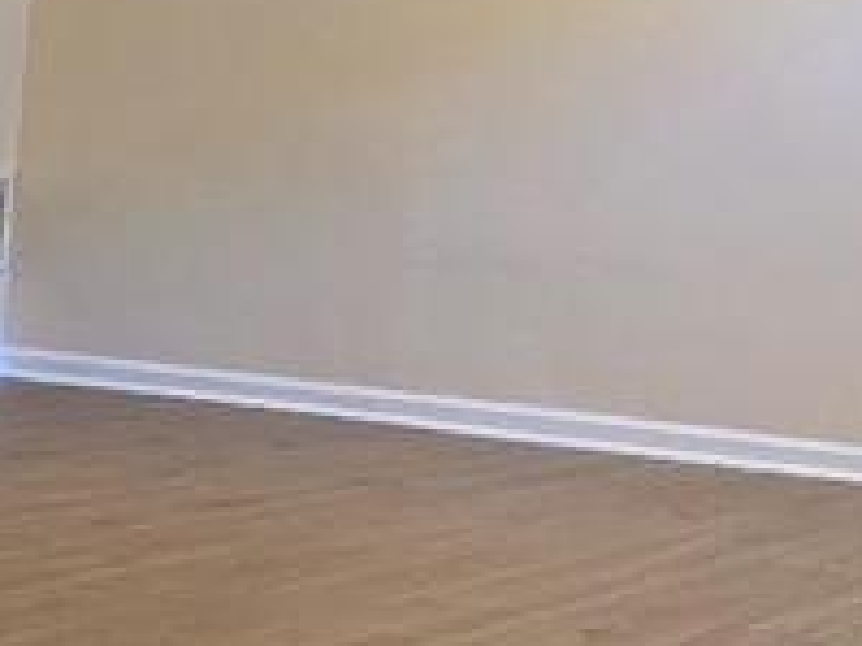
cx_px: -360
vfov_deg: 14.7
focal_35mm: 94
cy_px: 958
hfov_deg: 18.8
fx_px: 2339
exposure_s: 1/60
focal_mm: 2.2
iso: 500
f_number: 2.2
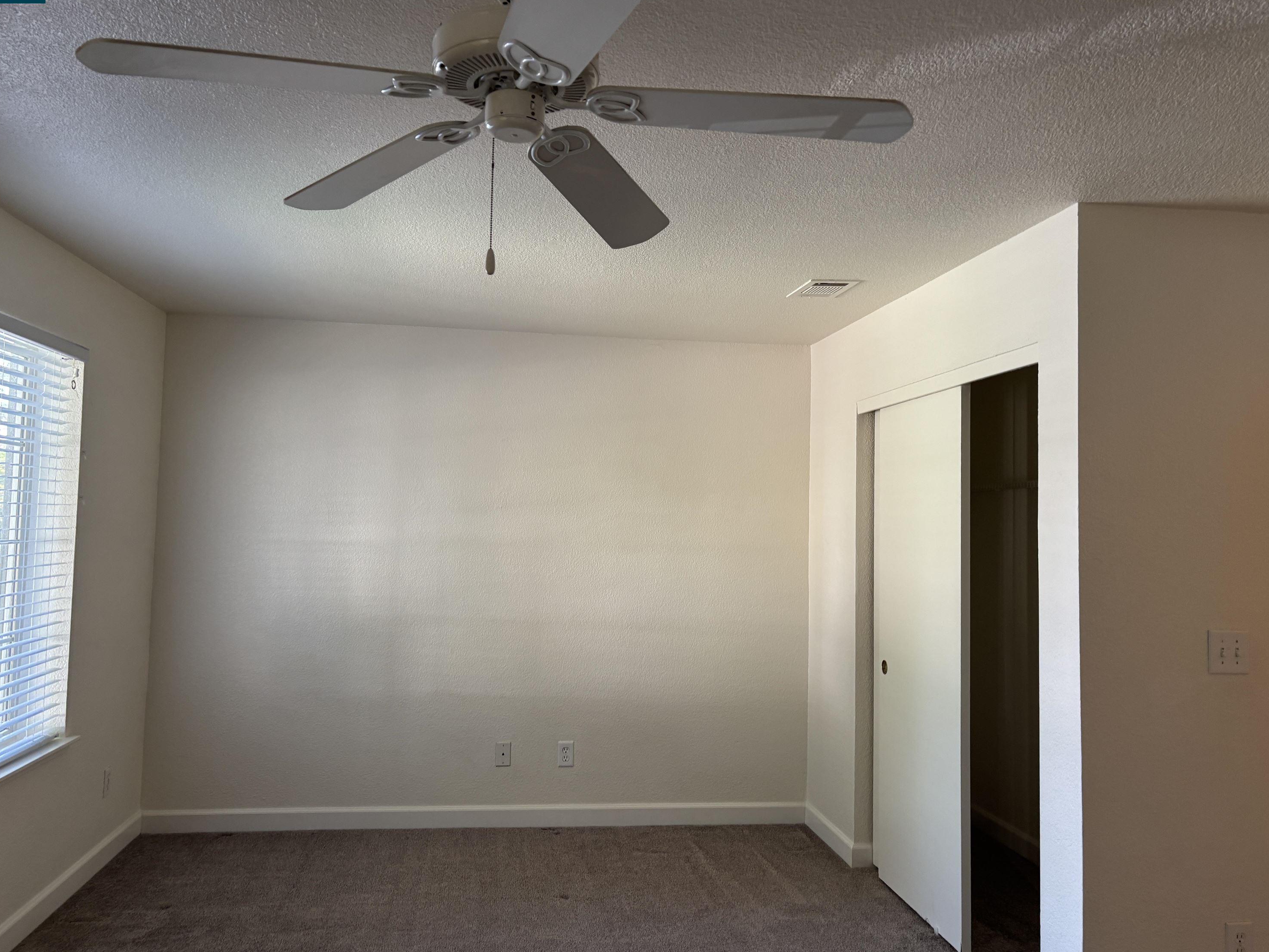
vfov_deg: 51.4
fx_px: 990
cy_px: 476
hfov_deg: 65.3
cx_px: 619
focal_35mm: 27
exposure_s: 1/60
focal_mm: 5.96
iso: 125
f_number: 1.6
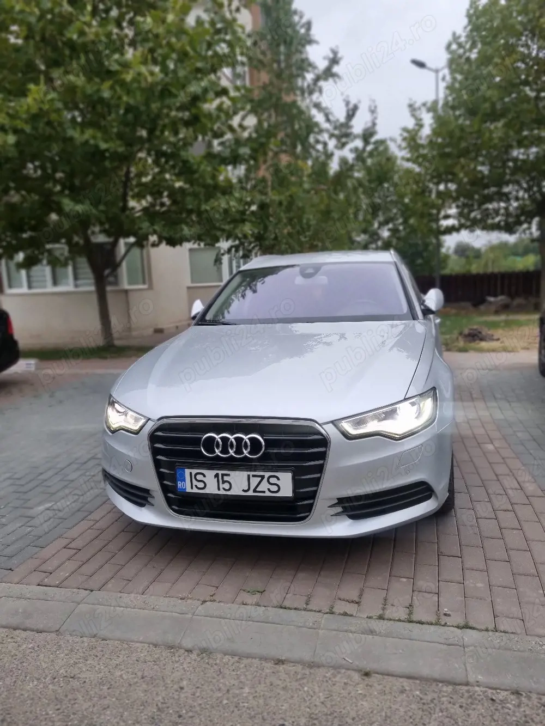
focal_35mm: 26
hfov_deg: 53.1
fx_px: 546
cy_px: 363
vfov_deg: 67.3
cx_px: 272
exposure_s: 1/60.2
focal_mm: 5.4
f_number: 1.8
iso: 80
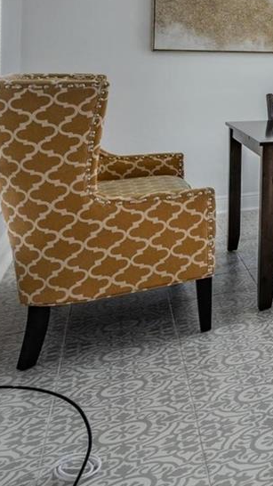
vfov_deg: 41.8
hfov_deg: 14.3
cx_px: 685
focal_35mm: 46
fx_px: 592
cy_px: 69
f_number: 7.1
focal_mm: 15
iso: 100
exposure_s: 1/15
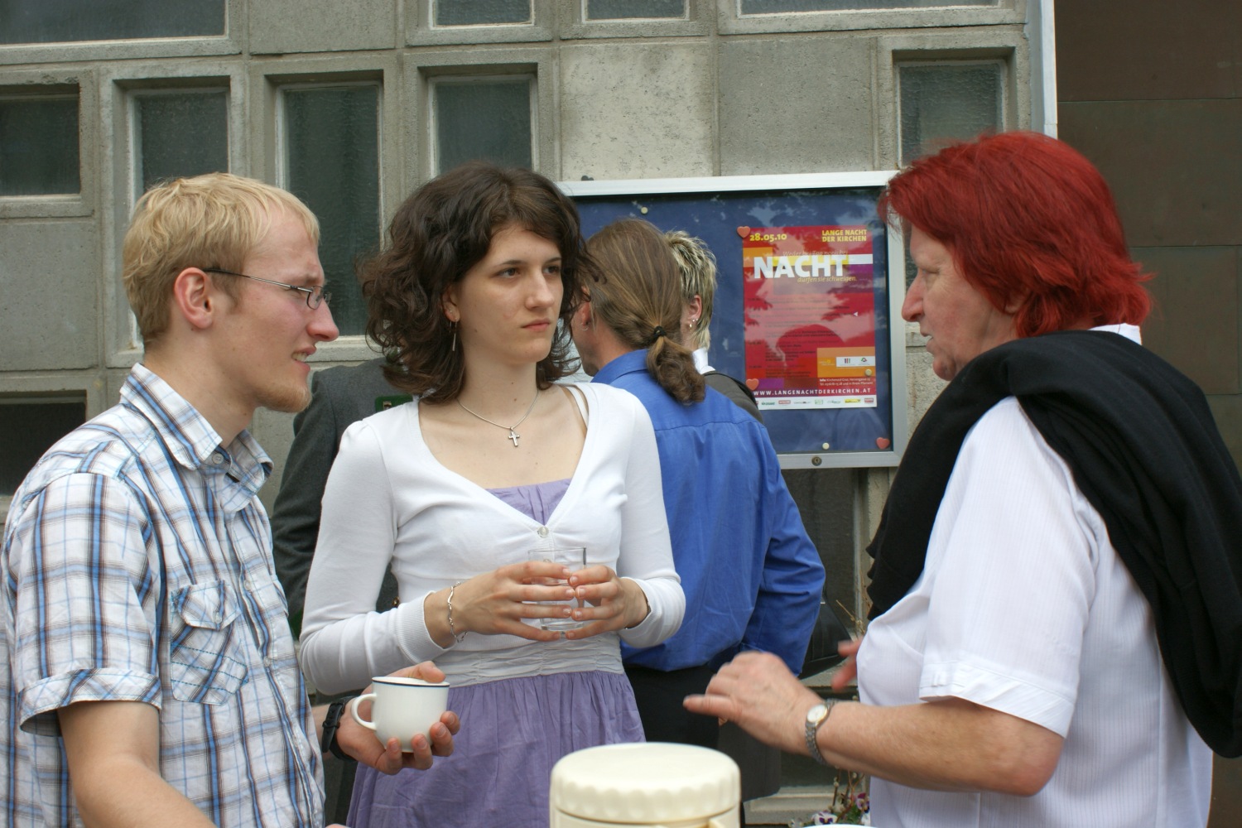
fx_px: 1552
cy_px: 414
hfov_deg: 43.6
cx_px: 621
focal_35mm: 45
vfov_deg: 29.9
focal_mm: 30
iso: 100
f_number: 8
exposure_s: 1/125
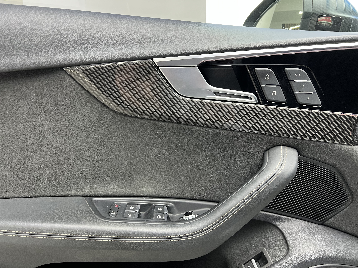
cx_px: 179
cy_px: 134
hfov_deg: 67.3
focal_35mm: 26
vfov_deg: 53.1
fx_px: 269
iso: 200
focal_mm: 5.7
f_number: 1.5
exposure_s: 1/50
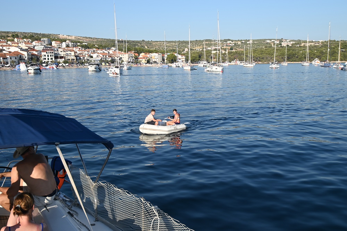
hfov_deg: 53.1
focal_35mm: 36
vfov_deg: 36.8
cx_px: 174
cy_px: 116
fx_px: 347
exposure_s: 1/640
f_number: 4.5
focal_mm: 24
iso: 100
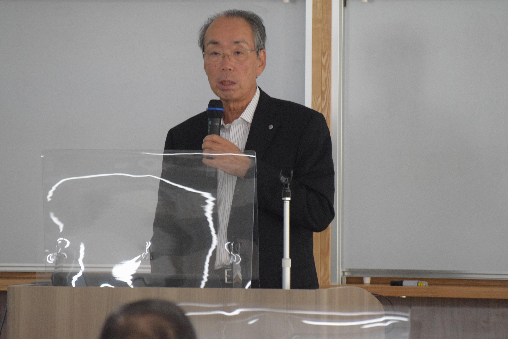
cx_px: 254
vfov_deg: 4.6
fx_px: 4233
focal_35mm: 300
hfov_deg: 6.9
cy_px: 170
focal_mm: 200
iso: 3200
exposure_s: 1/125
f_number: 5.6
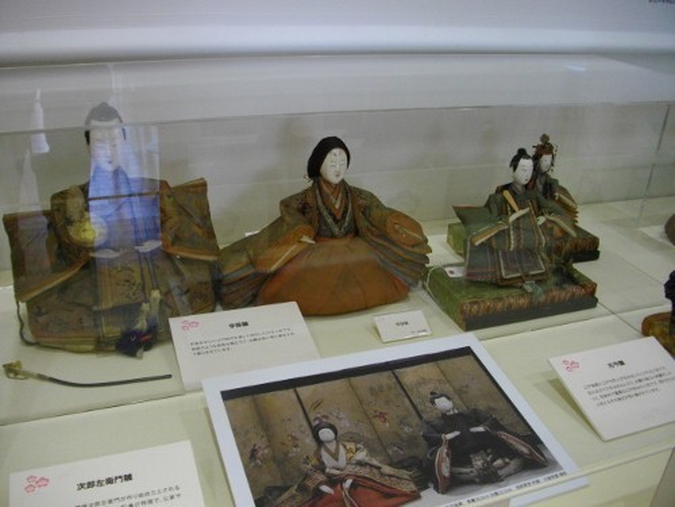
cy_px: 254
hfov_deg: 56.8
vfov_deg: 44.2
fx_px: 624
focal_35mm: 32
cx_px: 338
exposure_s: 1/100
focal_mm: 5.7
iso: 309
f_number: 2.9
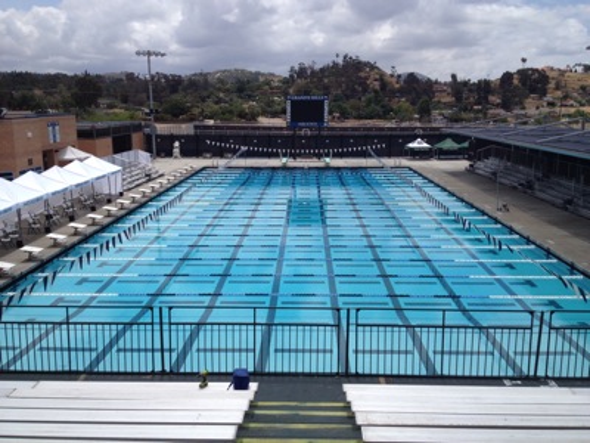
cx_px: 295
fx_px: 597
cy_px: 222
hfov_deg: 52.6
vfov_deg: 40.7
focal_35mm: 35
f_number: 2.4
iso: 50
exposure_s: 1/3247
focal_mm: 4.28
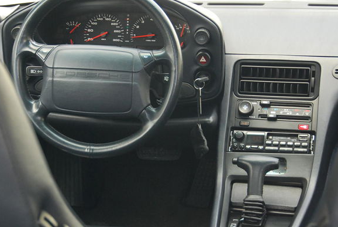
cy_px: 113
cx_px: 150
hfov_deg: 18.6
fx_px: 1031
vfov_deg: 12.5
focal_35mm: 110
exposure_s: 1/60
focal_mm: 55
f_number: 4.8
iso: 800
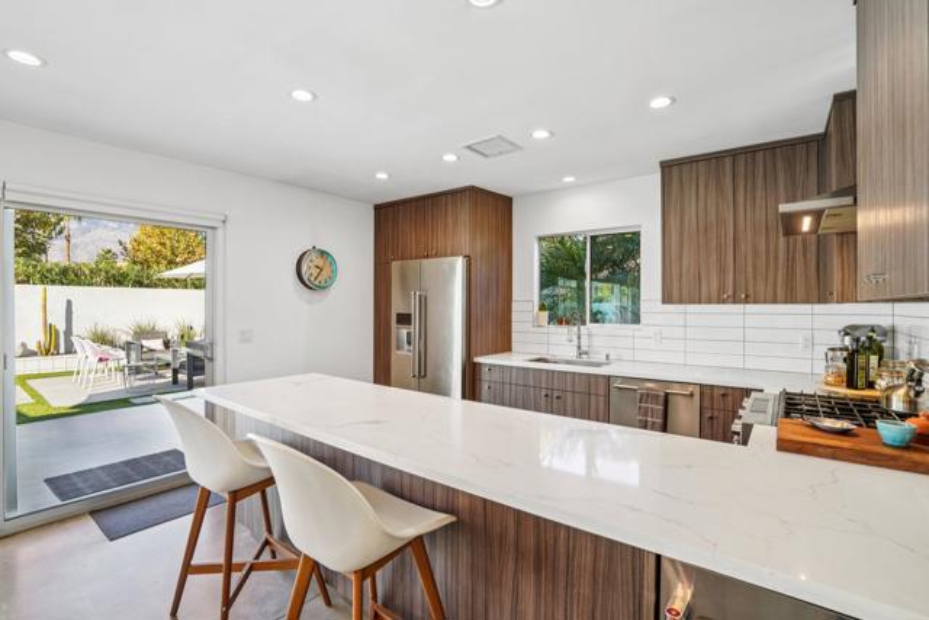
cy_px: 310
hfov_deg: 96.7
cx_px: 464
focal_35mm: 16
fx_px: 413
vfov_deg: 73.8
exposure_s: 1/30
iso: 320
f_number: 8
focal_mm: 16
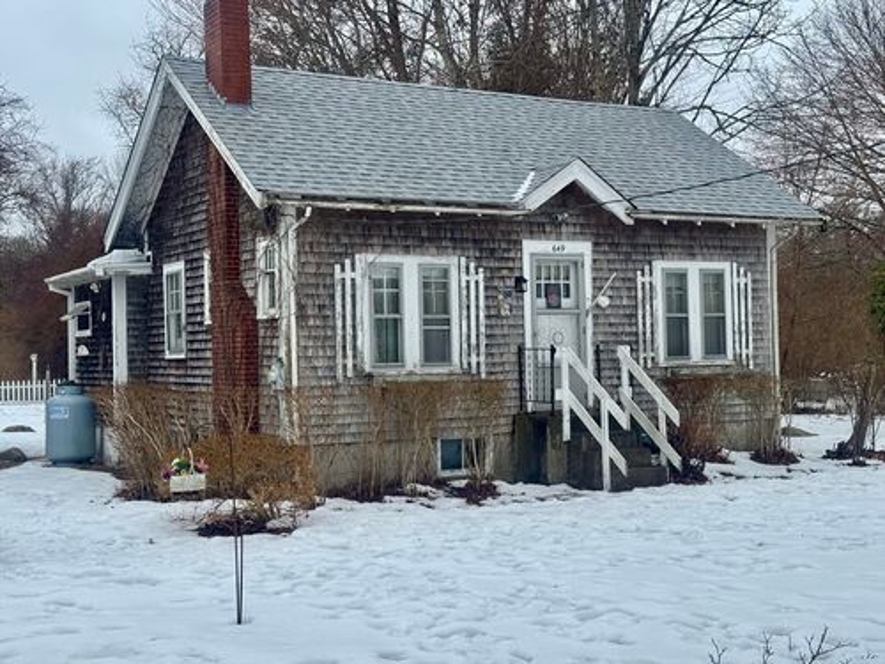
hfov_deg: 39.7
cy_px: 332
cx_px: 442
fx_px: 1227
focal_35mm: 48
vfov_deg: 30.3
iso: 64
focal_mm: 6.76
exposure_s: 1/1193
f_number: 1.78
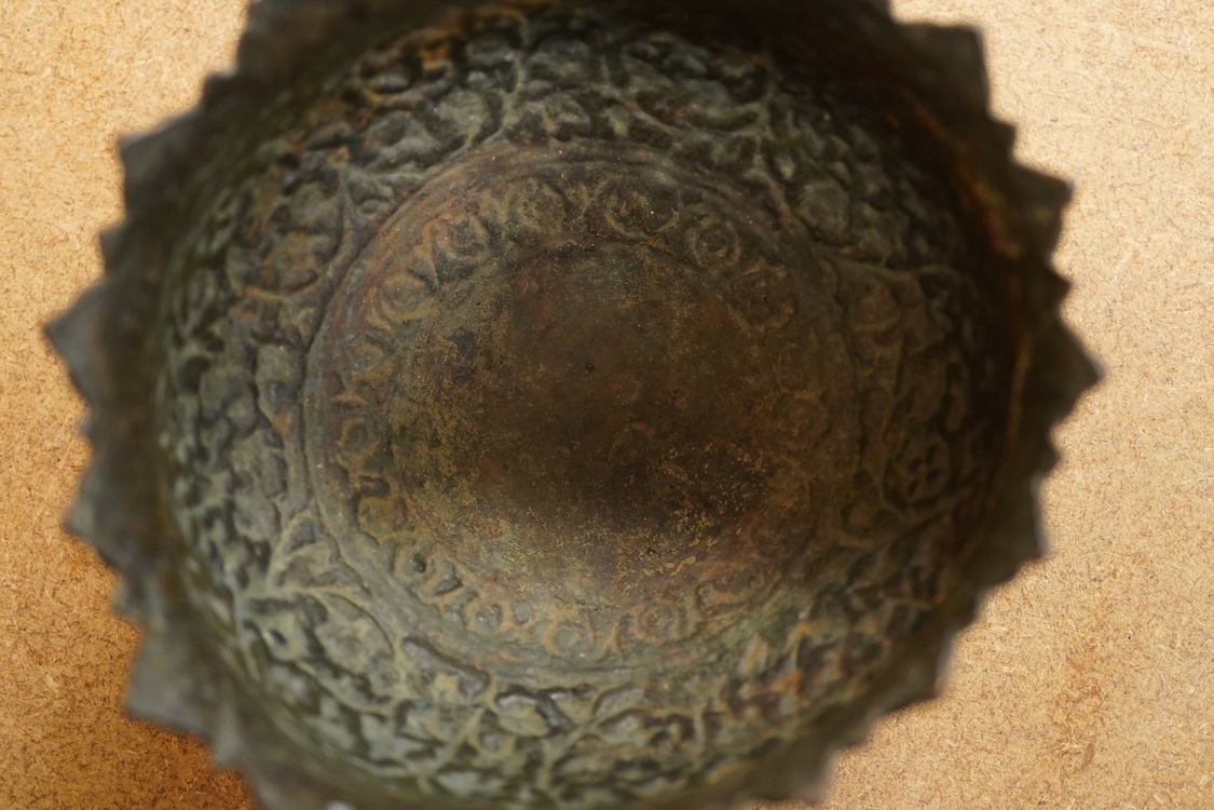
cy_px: 405
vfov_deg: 29.9
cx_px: 607
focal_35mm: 45
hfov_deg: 43.6
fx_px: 1517
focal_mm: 30
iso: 2500
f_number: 3.5
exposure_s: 1/125
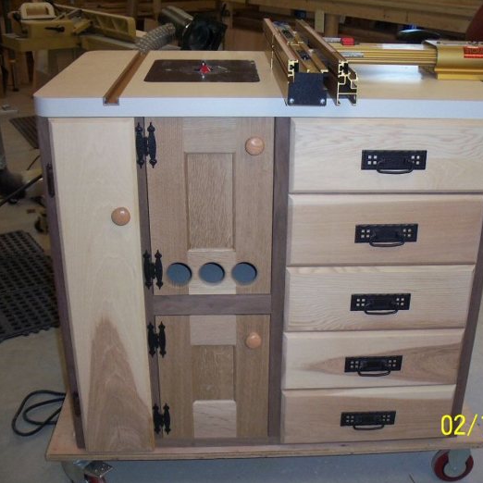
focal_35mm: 45
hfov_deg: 37.5
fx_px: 710
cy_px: 242
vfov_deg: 37.6
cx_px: 279
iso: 200
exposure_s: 1/60
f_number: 3.5
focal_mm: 6.3
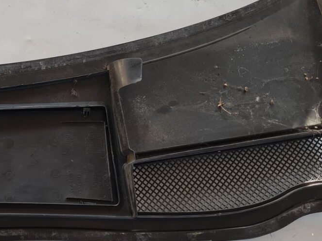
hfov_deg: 33.4
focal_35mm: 55
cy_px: 115
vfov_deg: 26.5
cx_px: 40
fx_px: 511
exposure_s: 1/100
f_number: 1.8
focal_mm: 5.4
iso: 80
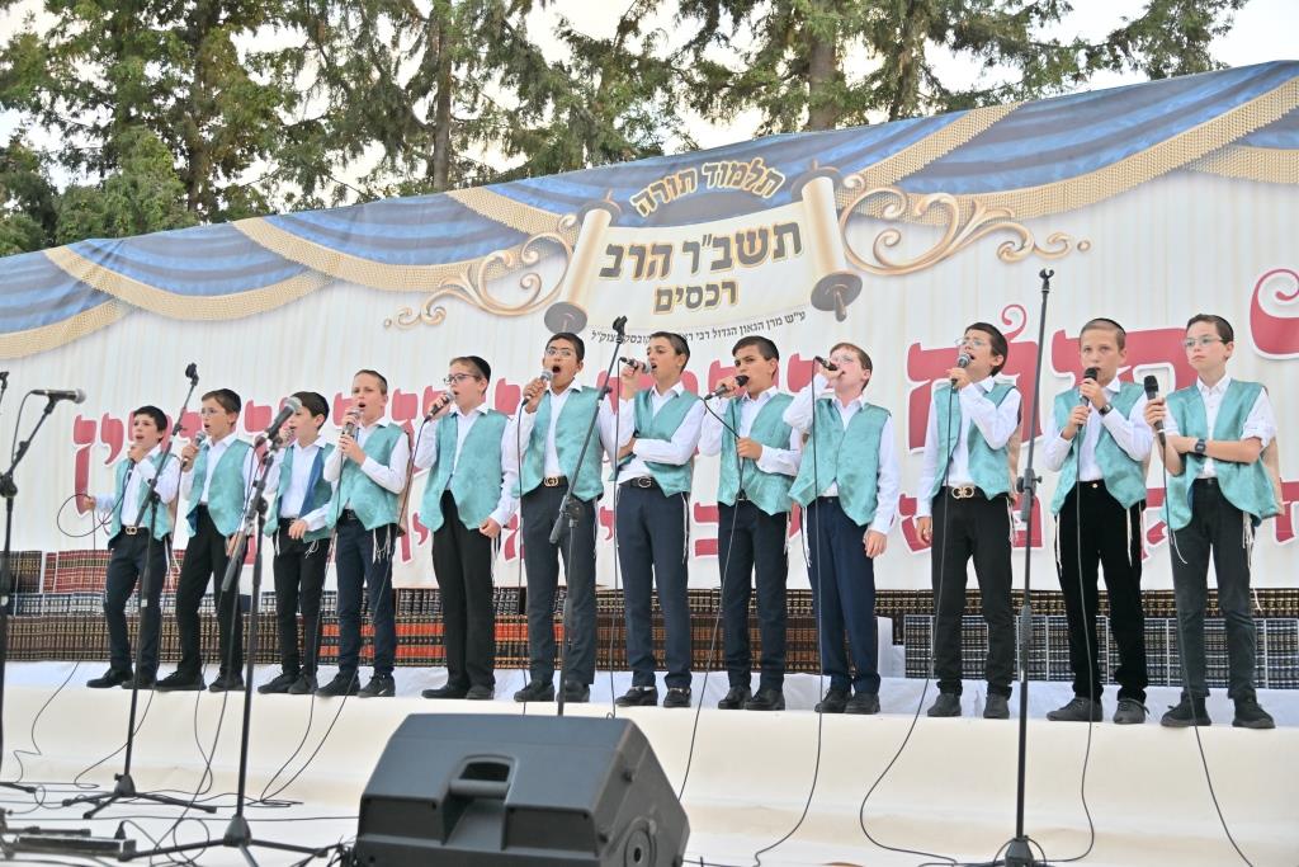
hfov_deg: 42.7
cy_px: 434
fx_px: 1660
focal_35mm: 46
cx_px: 650
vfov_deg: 29.3
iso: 400
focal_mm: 46
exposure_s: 1/500
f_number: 4
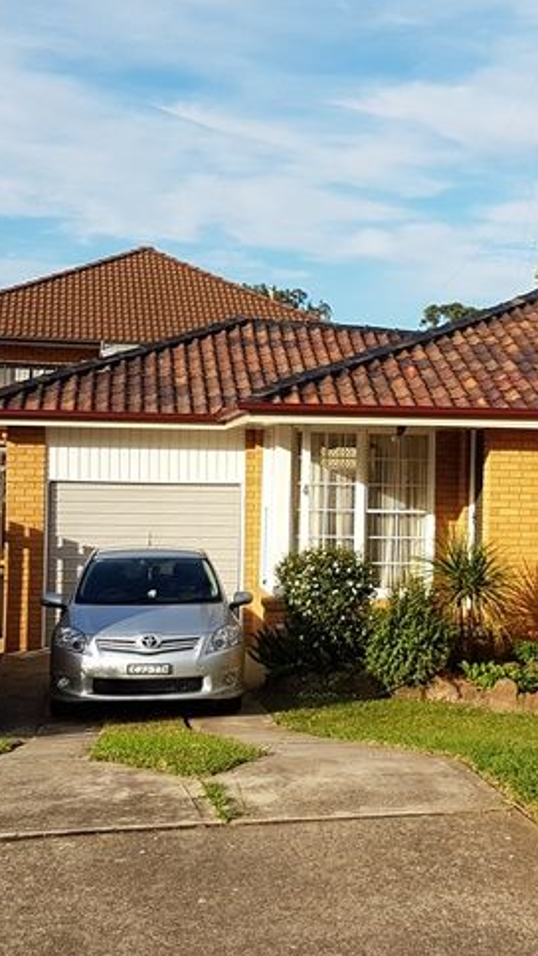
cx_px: 368
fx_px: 1520
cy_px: 410
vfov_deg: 34.8
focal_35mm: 60
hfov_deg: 20.0
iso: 40
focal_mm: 4.2
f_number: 1.7
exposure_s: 1/1768
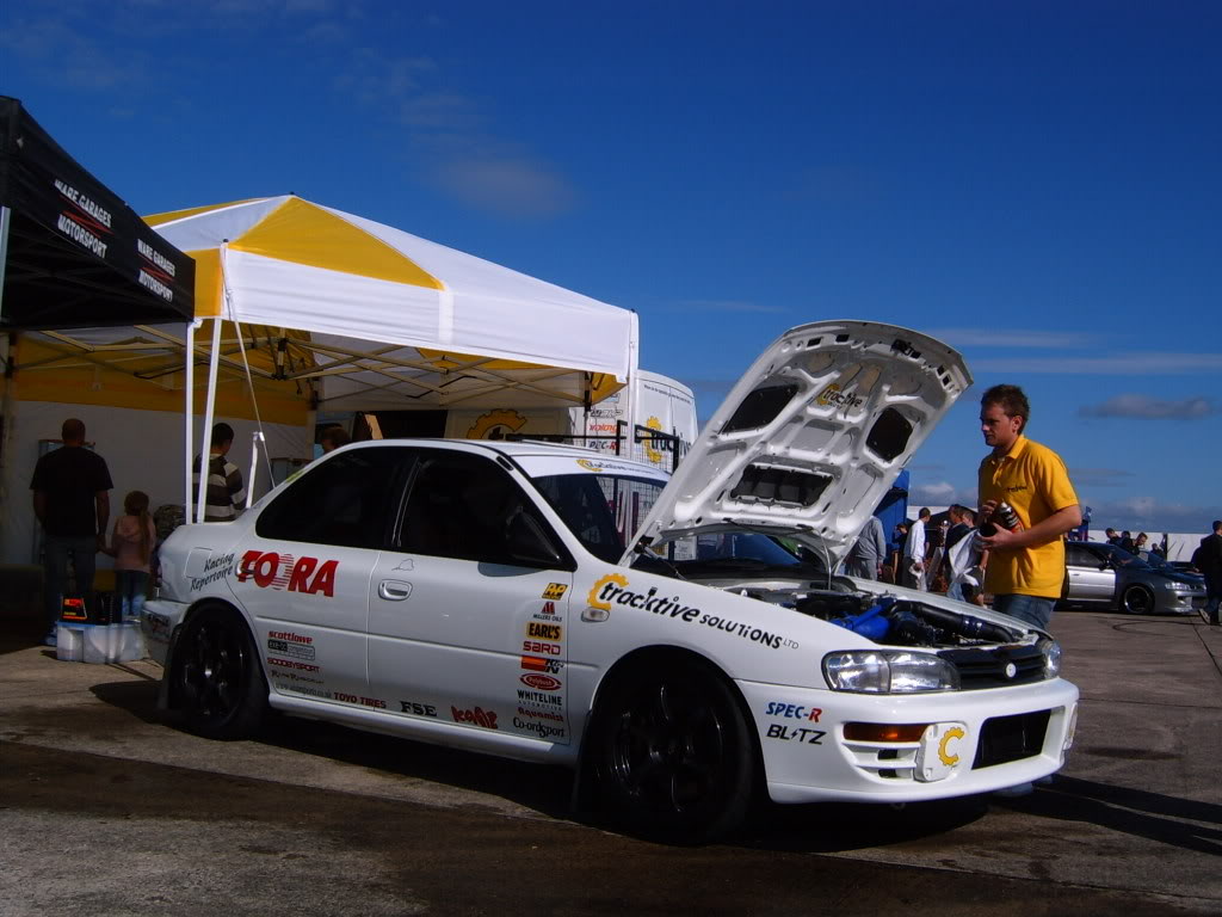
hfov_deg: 49.0
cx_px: 611
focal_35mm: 38
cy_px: 458
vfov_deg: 37.7
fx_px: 1341
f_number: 5.8
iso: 50
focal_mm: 5.8
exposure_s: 1/750
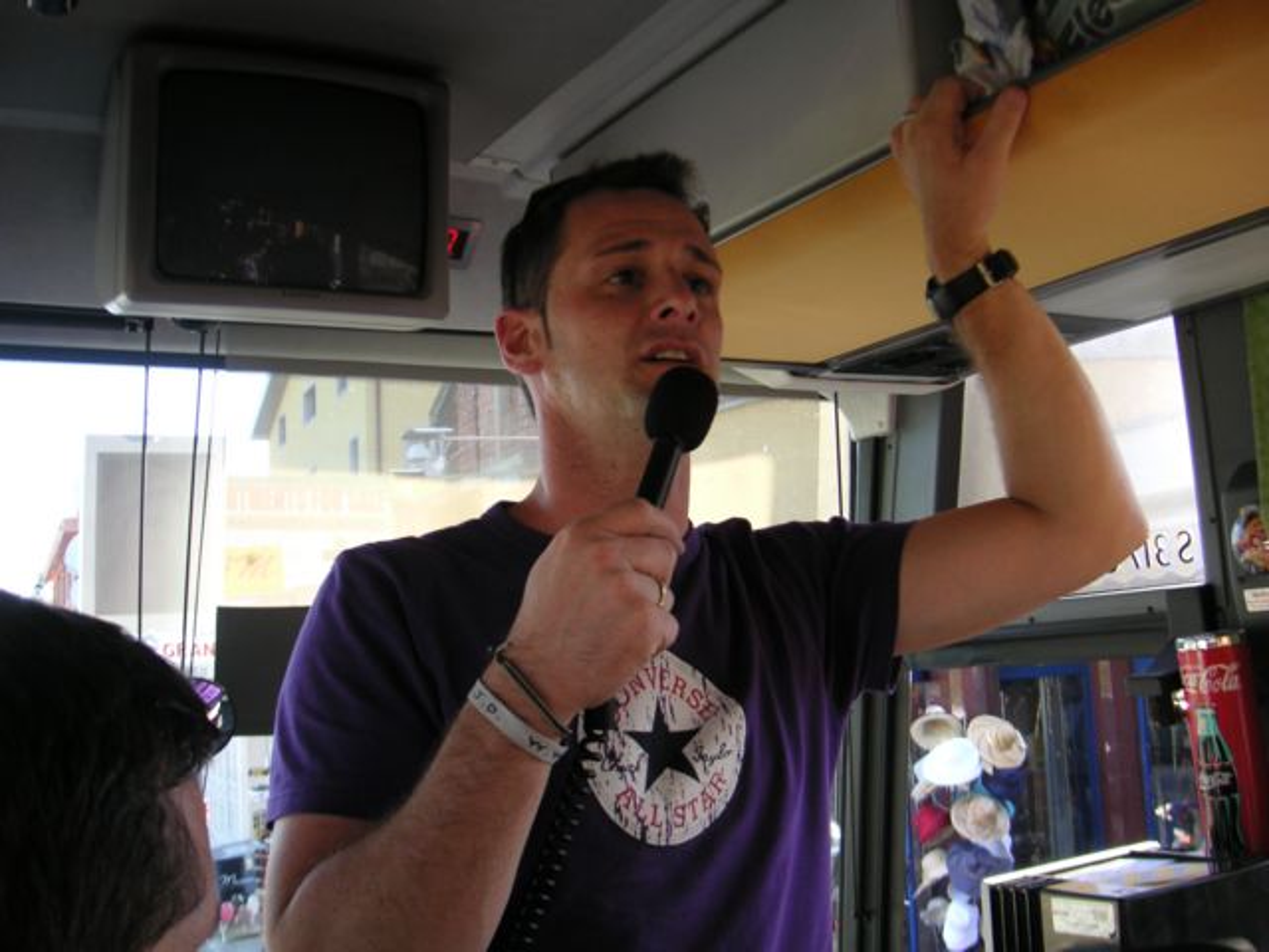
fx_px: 1356
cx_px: 634
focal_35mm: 37
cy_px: 476
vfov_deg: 38.7
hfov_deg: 50.1
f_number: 2.8
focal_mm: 6.1
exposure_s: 1/60
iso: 50
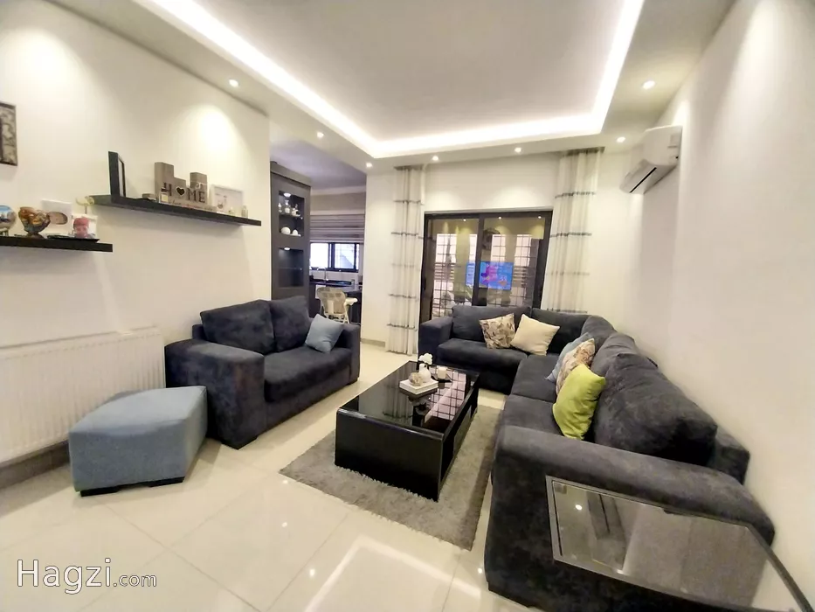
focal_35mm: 13
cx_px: 408
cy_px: 306
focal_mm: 1.3
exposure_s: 1/25
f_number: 2.2
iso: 320
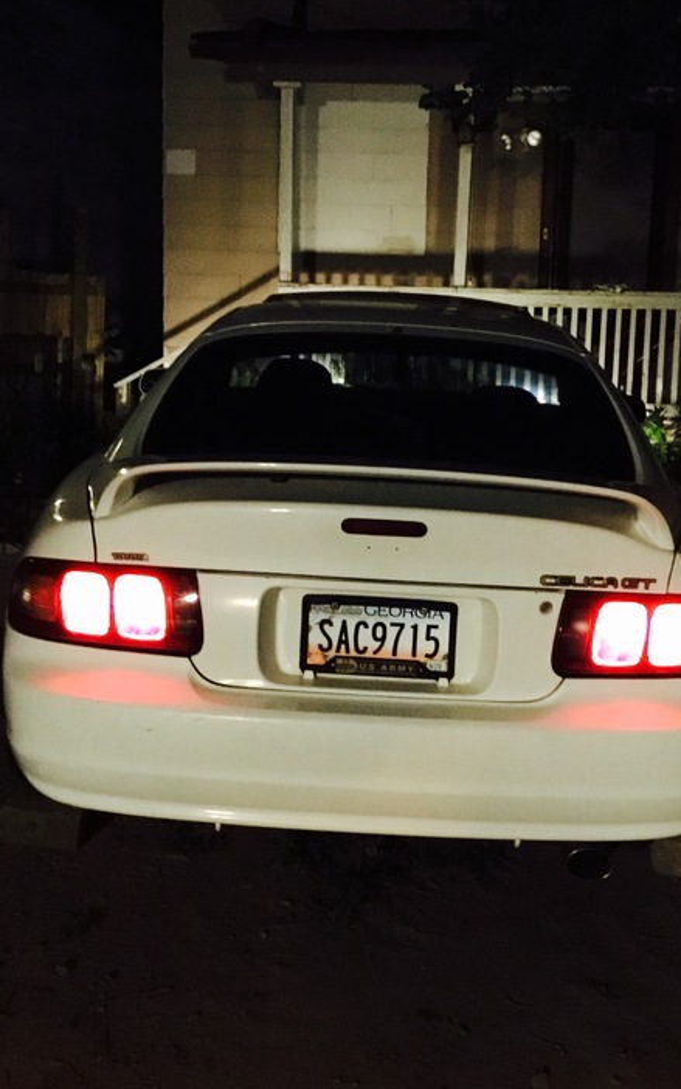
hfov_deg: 29.2
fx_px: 1306
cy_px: 544
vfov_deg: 45.3
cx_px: 394
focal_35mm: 44
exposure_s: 1/15
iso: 800
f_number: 2.4
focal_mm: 3.3
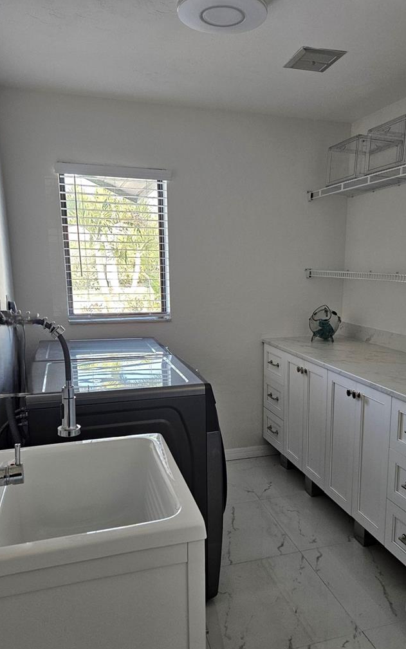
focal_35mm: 29
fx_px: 513
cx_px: 253
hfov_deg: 42.8
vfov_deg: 64.3
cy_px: 374
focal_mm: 5.4
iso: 250
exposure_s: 1/120
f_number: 1.8
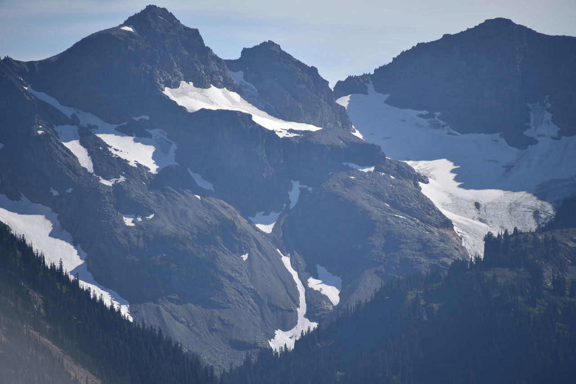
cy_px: 192
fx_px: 4801
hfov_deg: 6.9
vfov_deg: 4.6
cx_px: 288
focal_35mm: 300
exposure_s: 1/640
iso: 100
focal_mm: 300
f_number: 5.6
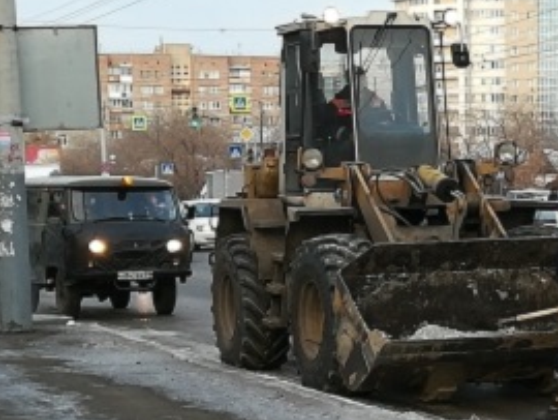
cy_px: 297
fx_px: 1791
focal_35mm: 111
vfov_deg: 13.3
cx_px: 440
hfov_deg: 17.6
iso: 50
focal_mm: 3.83
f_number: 2.2
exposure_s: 1/100
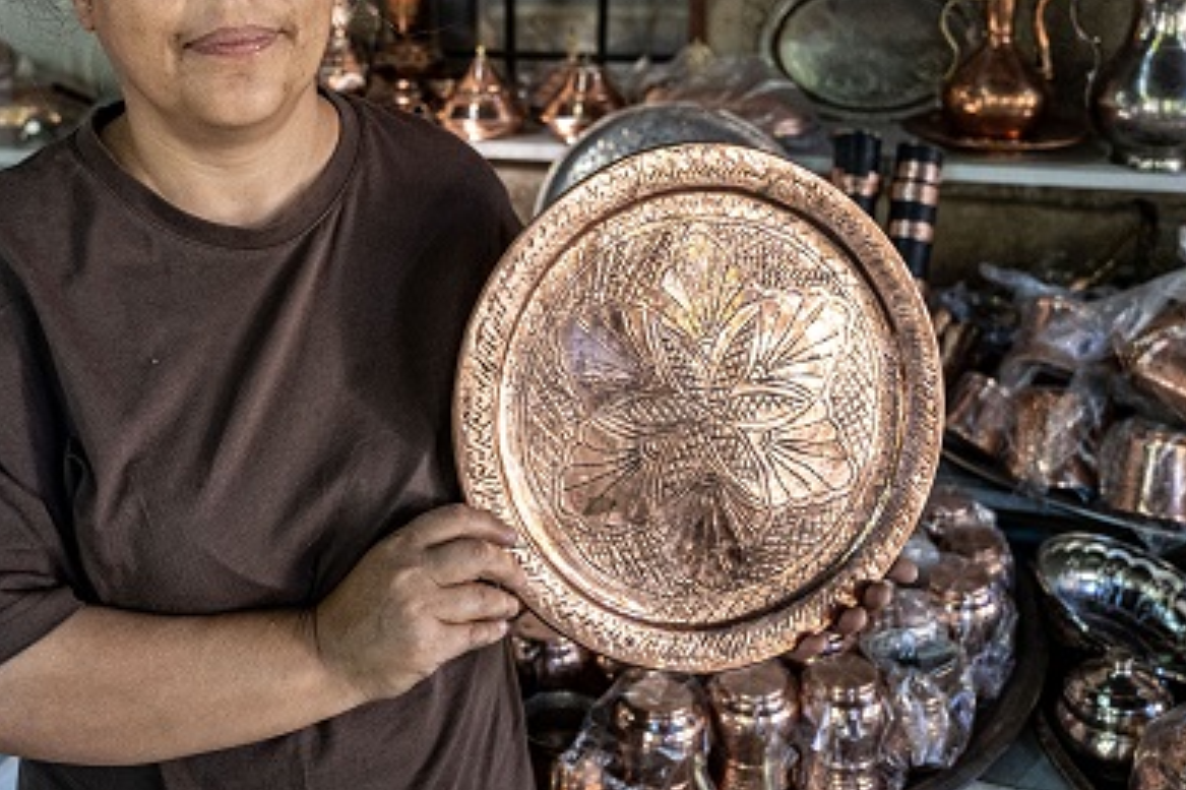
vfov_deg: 35.2
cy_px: 204
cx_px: 439
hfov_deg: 51.3
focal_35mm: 37
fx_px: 1218
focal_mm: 24
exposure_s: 1/160
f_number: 4
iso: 4000
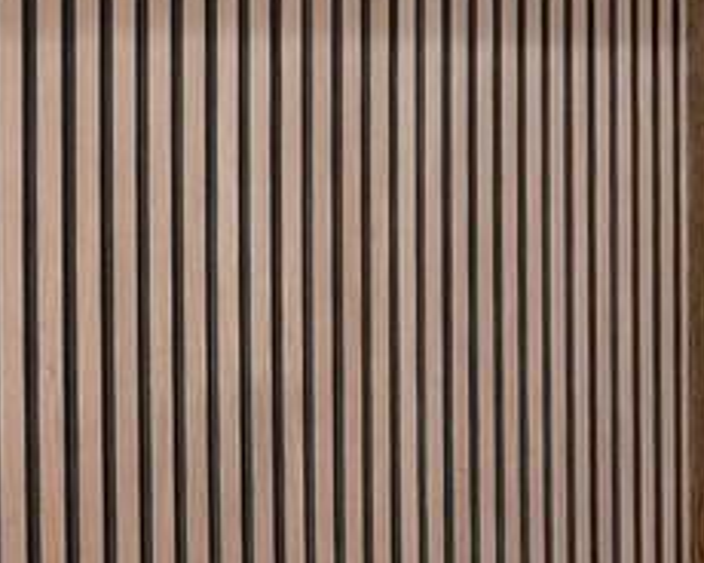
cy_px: 125
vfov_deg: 15.3
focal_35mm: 100
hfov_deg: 16.8
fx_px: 2084
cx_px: 1148
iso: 400
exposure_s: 1/50
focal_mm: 17
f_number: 8
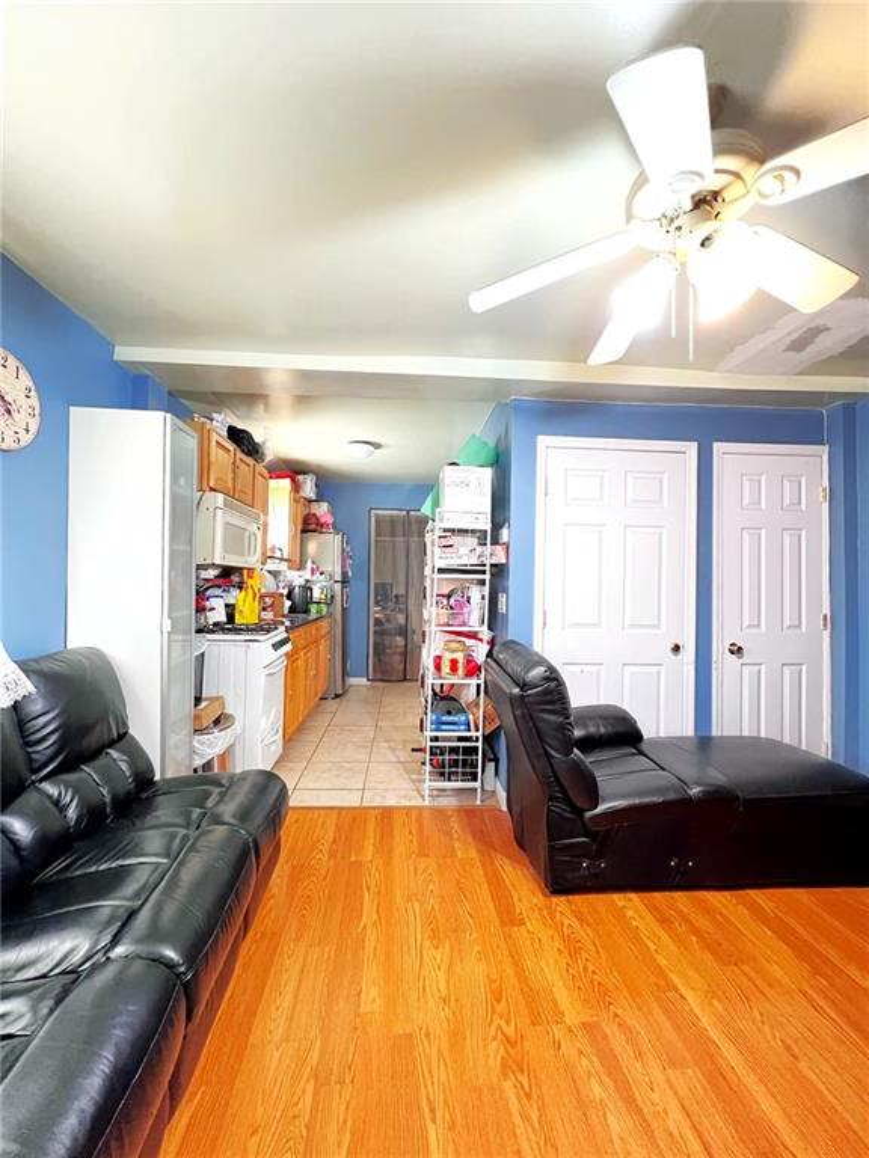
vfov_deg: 106.2
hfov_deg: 89.9
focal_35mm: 13
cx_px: 434
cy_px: 579
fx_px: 435
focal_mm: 1.57
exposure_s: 1/30
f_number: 1.8
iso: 1250
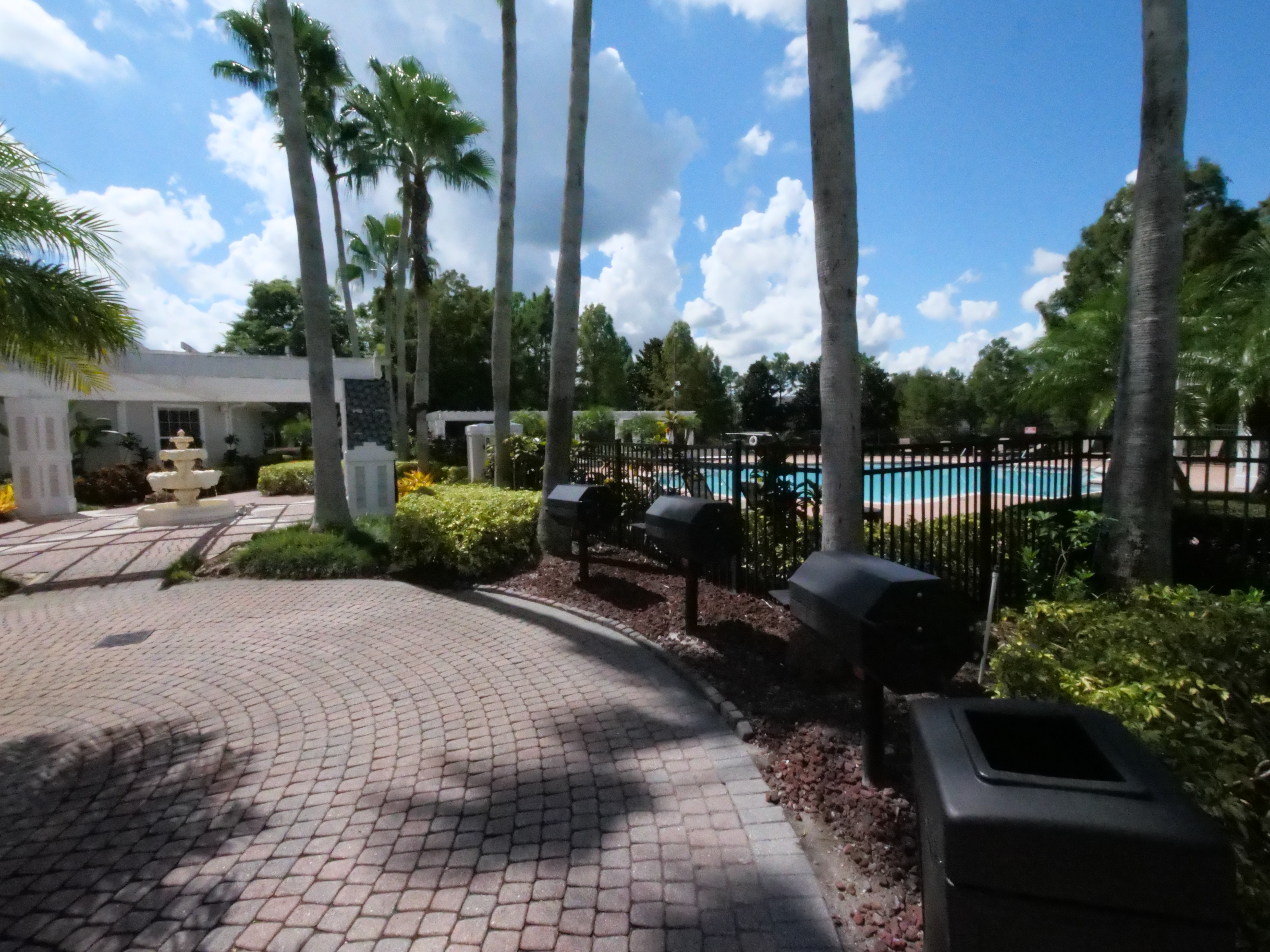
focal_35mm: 14
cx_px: 635
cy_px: 476
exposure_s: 1/4000
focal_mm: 7
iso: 12800
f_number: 22
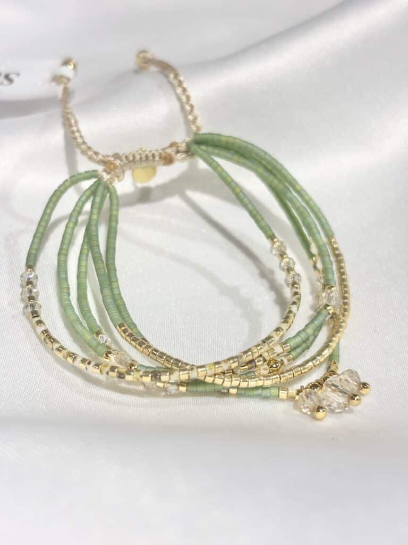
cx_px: 204
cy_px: 272
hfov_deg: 28.0
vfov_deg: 36.8
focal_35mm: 52
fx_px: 817
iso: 32
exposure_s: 1/278
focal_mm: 5.96
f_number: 1.6
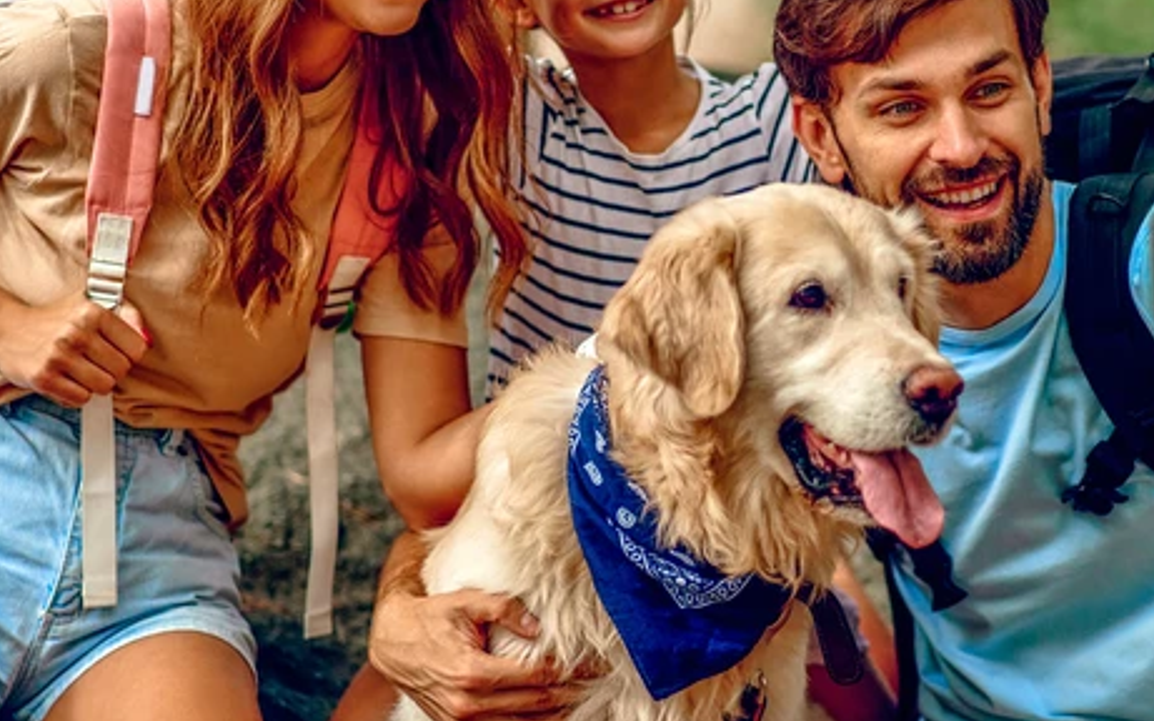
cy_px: 318
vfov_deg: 7.8
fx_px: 5314
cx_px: 799
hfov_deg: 12.4
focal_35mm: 169
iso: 400
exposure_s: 1/1250
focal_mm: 85
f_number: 1.8
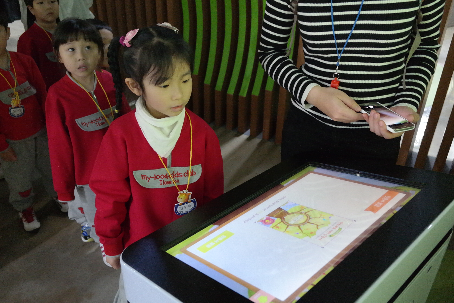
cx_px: 225
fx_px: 391
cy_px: 149
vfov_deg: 42.3
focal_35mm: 31
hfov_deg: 60.3
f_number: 3.5
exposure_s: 1/40
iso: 3200
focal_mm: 20
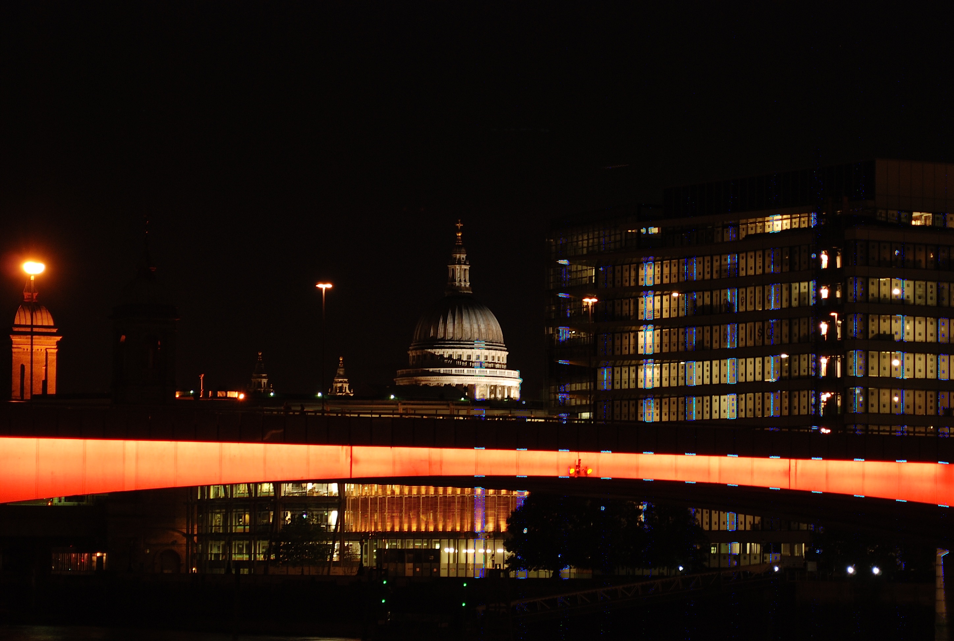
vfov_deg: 10.2
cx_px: 477
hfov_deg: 15.2
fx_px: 3585
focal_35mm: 135
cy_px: 320
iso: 220
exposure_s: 1
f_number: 5.6
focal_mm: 90
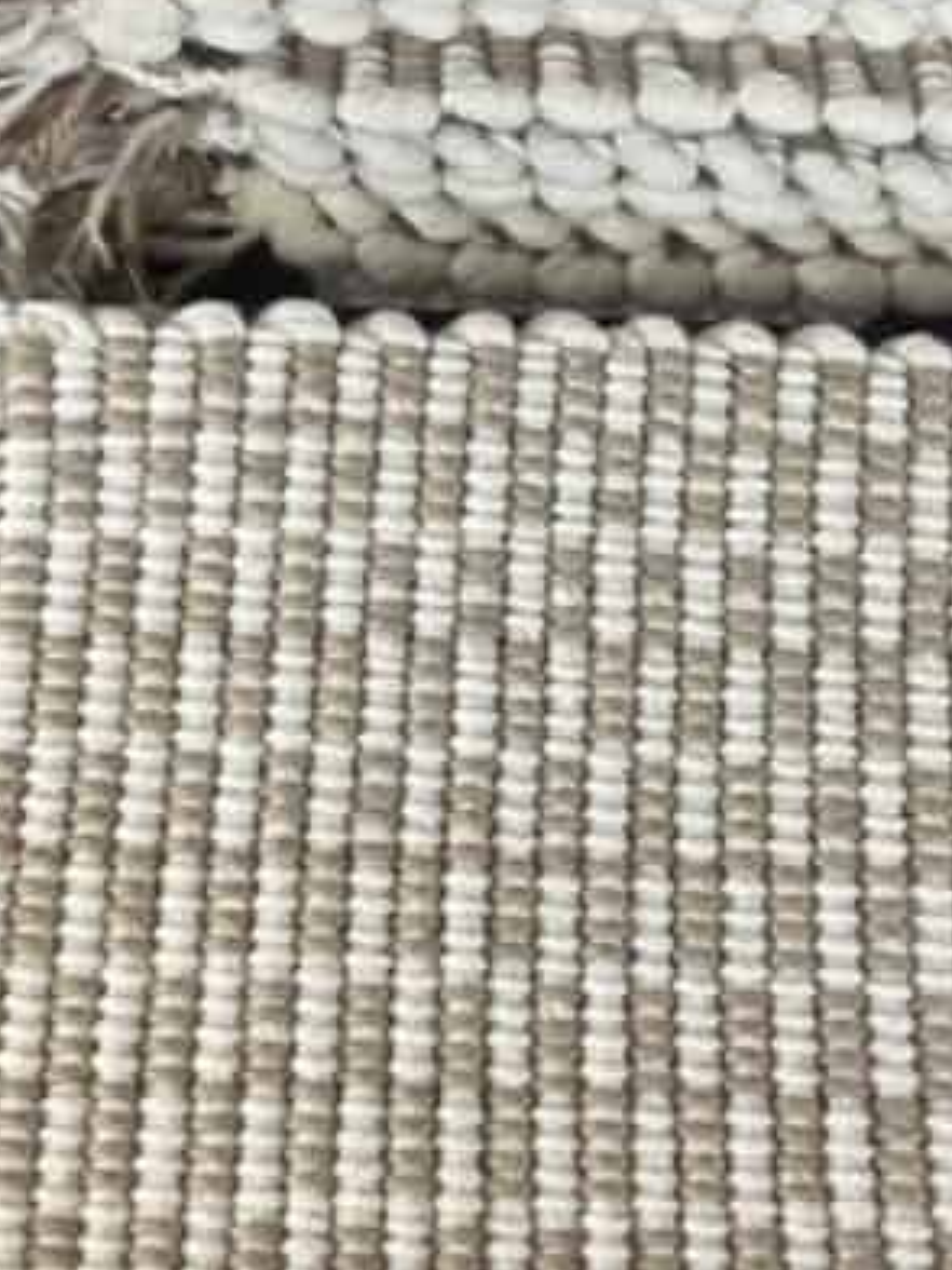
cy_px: 632
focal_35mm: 68
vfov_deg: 28.6
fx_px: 2493
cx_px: 648
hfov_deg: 21.5
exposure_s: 1/60
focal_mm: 5.1
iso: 200
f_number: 1.6
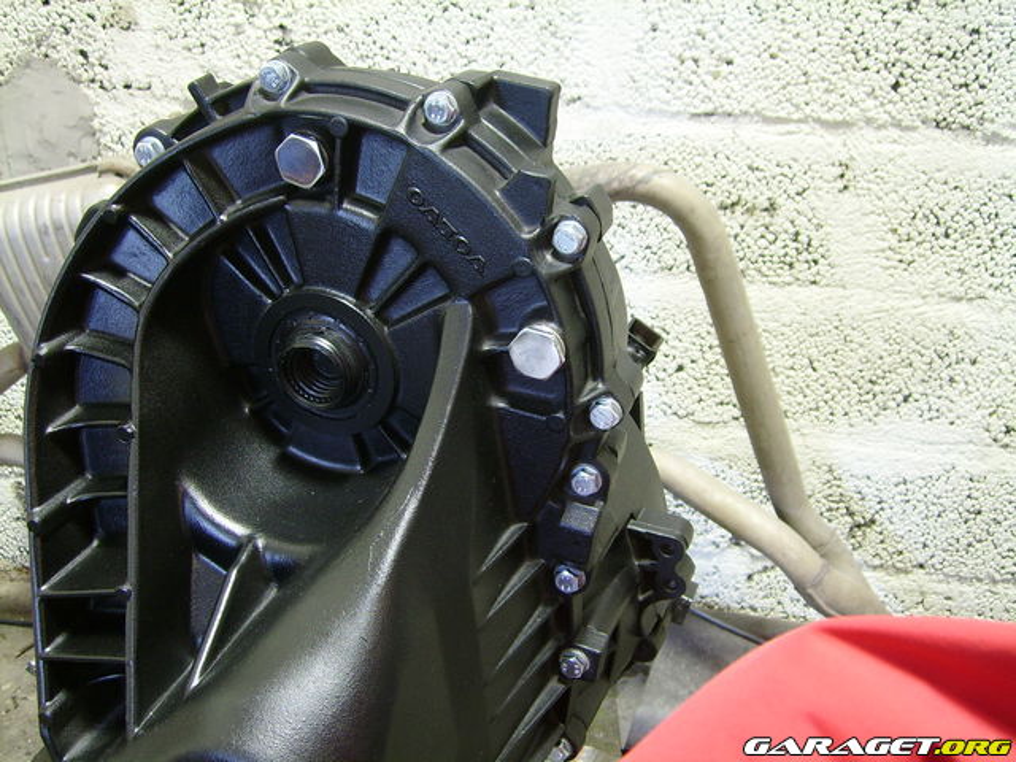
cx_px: 508
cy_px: 381
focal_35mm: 45
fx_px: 1321
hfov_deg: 42.1
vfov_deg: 32.2
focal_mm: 7.53
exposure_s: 1
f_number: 3.1
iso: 100
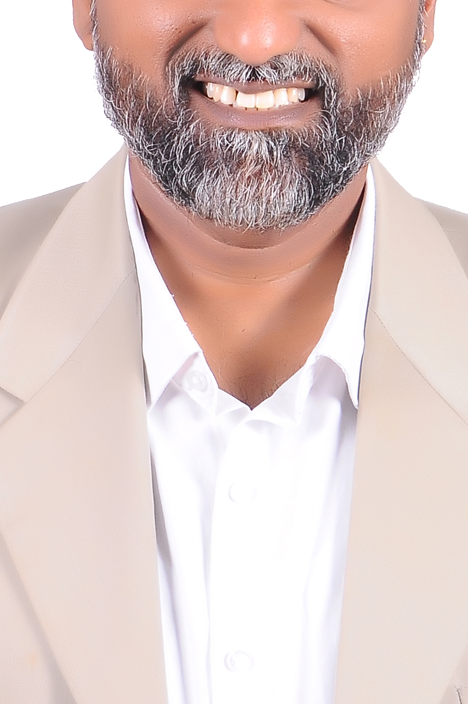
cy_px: 239
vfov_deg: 12.0
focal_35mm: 171
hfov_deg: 8.0
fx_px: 3343
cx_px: 245
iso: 320
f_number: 13
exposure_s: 1/125
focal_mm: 62
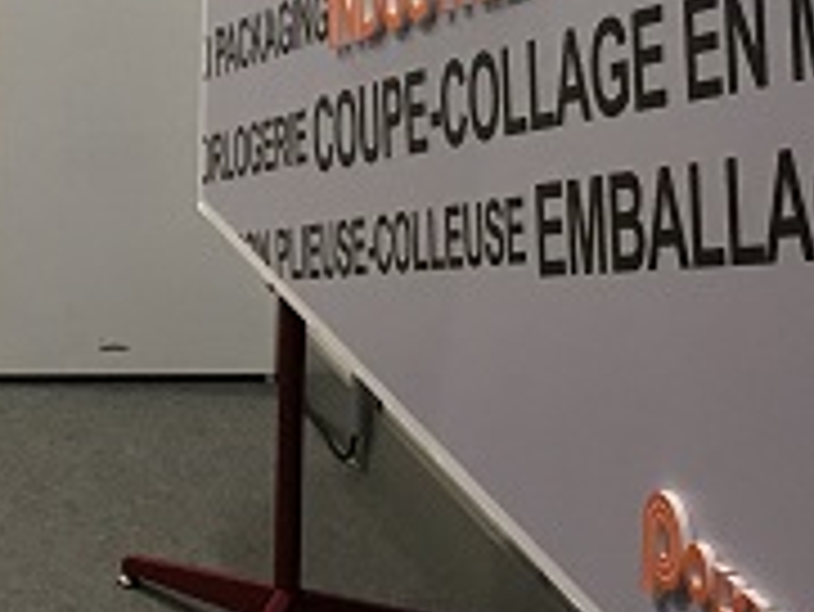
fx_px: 3012
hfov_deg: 14.4
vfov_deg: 11.1
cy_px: -364
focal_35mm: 128
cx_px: -373
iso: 125
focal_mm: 4.15
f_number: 2.2
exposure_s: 1/33
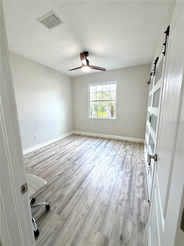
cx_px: 92
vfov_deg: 102.1
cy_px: 123
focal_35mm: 14
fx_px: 99
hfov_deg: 85.7
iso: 100
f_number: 2.2
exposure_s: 1/99
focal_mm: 2.22
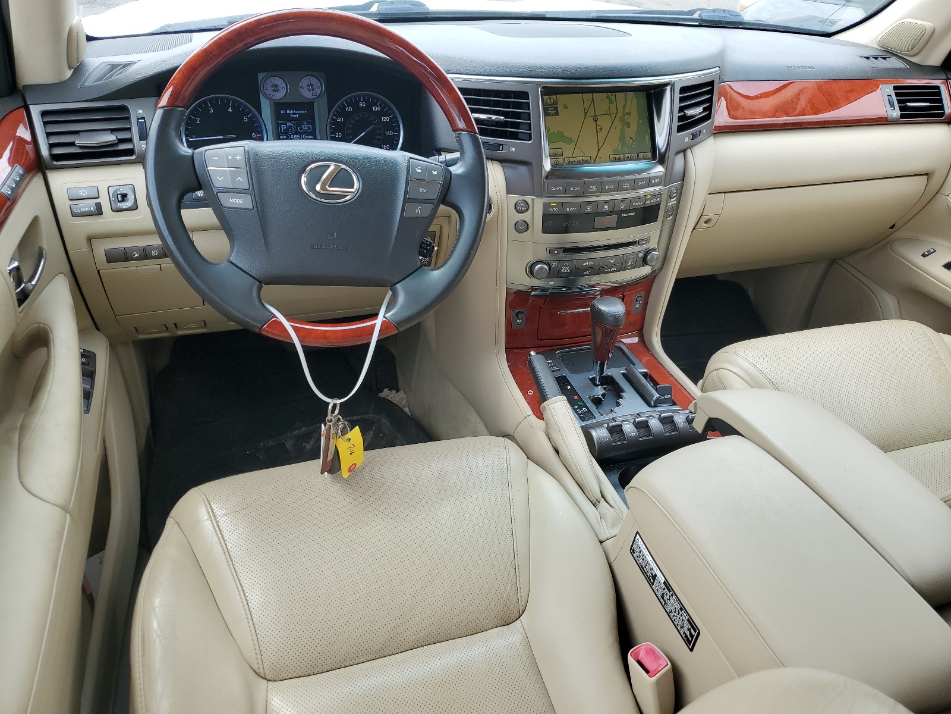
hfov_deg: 67.3
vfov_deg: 53.1
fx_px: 714
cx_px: 476
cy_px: 357
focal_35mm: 26
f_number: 1.5
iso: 50
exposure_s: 1/357
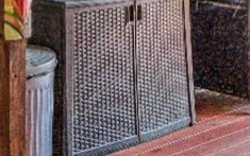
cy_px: -134
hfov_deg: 20.0
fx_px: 709
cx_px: 127
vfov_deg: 11.6
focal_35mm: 104
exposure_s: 1/60
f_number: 8
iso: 400
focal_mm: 16
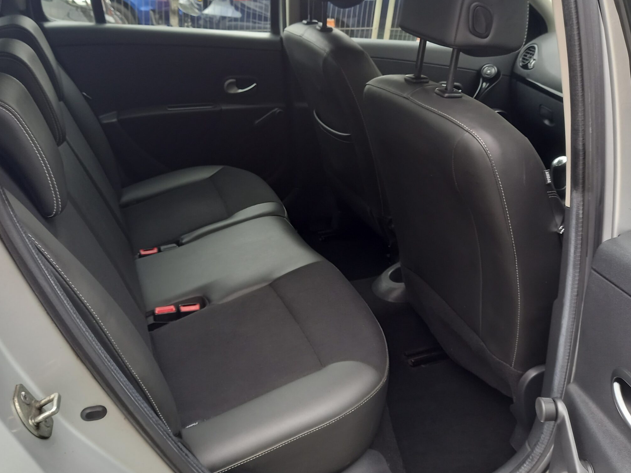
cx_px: 297
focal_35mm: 32
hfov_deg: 56.8
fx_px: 583
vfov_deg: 44.1
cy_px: 215
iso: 125
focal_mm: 4.6
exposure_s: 1/60
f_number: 2
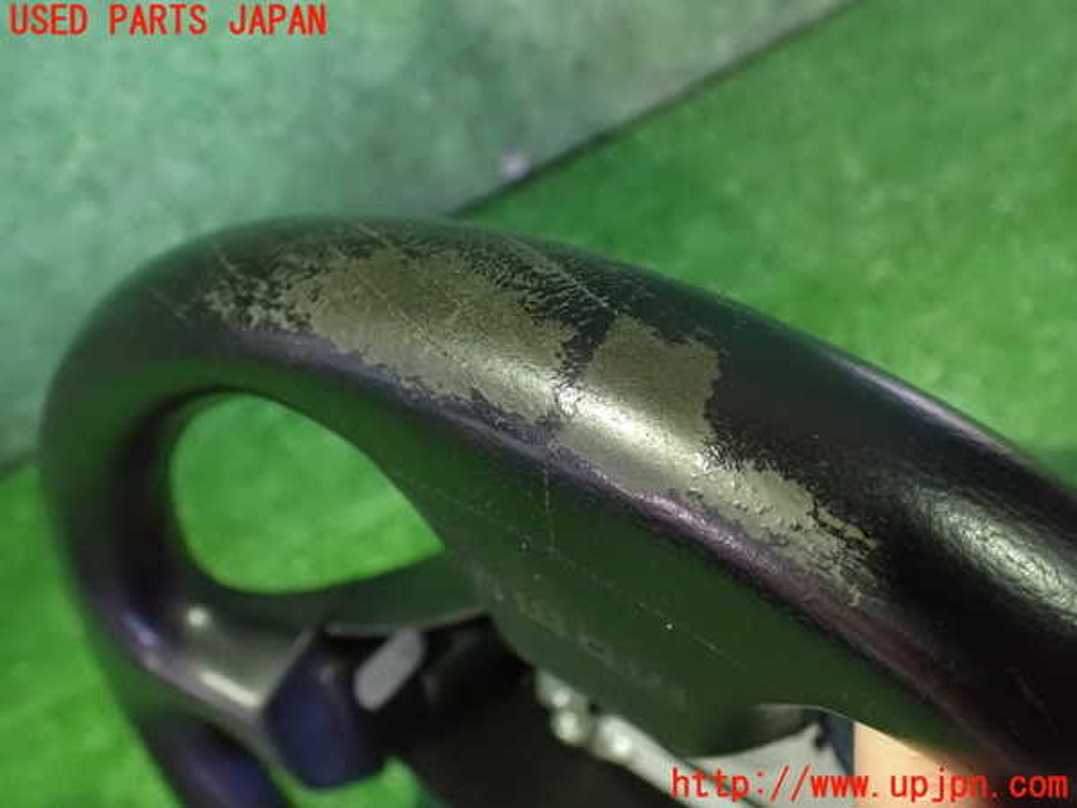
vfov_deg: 46.8
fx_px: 933
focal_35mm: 30
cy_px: 404
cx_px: 538
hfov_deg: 60.0
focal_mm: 5.4
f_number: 2.3
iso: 1600
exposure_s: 1/25
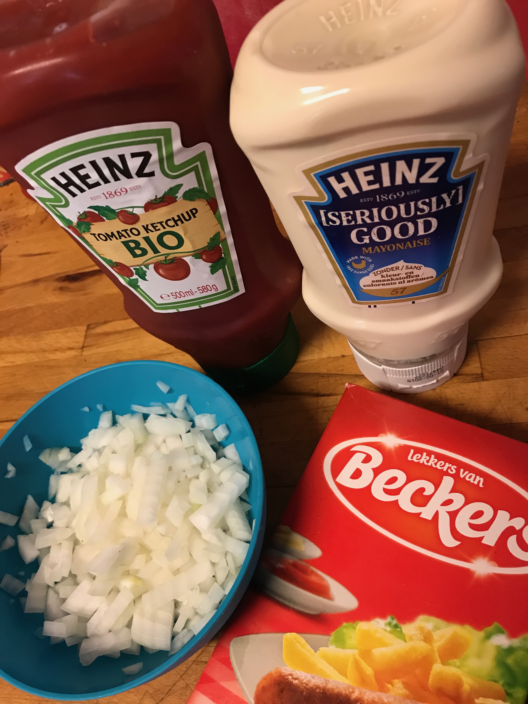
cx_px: 264
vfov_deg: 63.4
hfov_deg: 49.7
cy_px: 352
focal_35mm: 28
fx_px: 569
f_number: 1.8
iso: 64
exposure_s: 1/17
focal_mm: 3.99
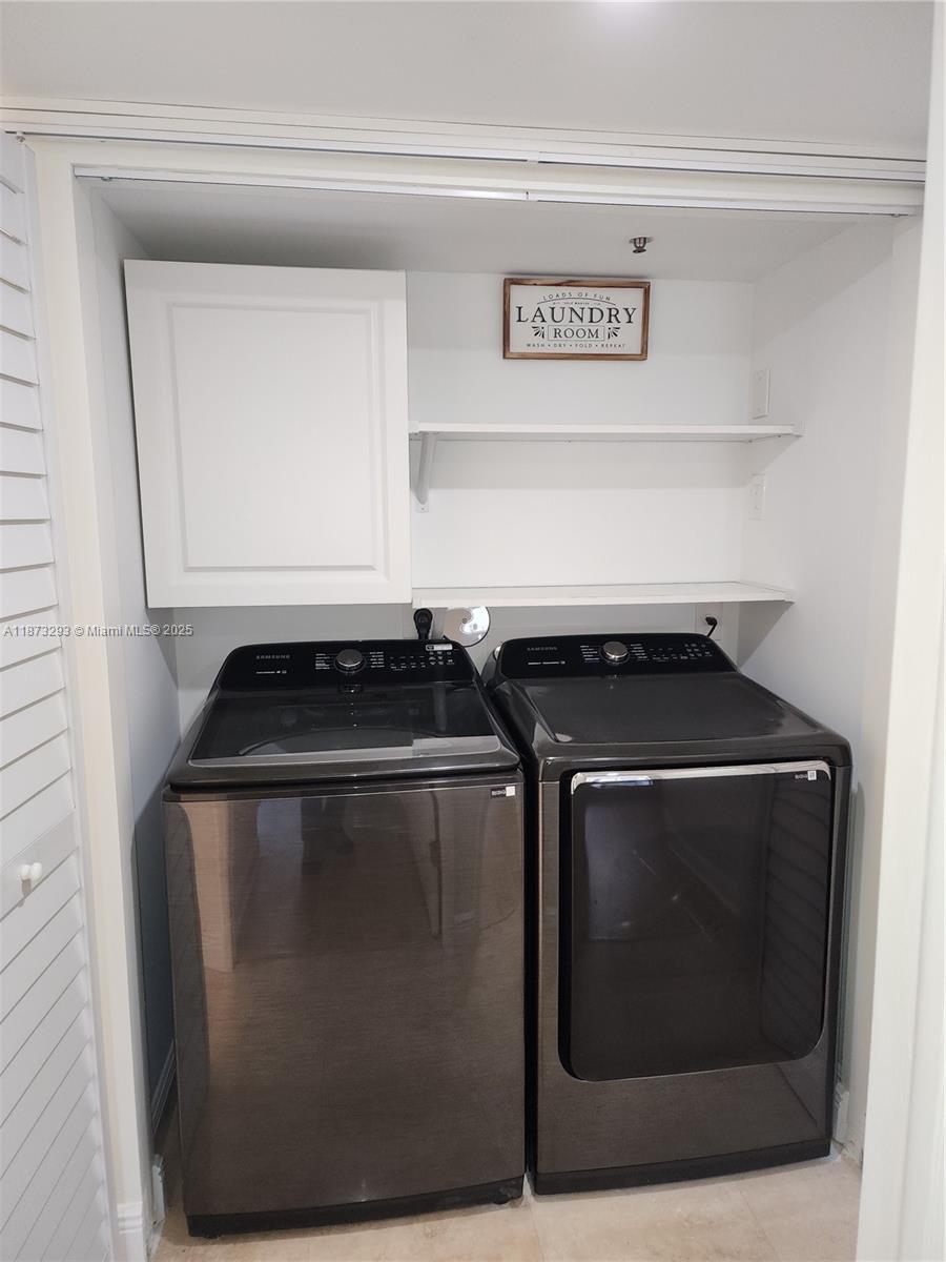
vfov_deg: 73.9
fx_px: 838
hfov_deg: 58.9
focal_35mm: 23
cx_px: 473
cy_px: 631
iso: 100
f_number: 1.8
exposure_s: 1/40
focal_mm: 6.4
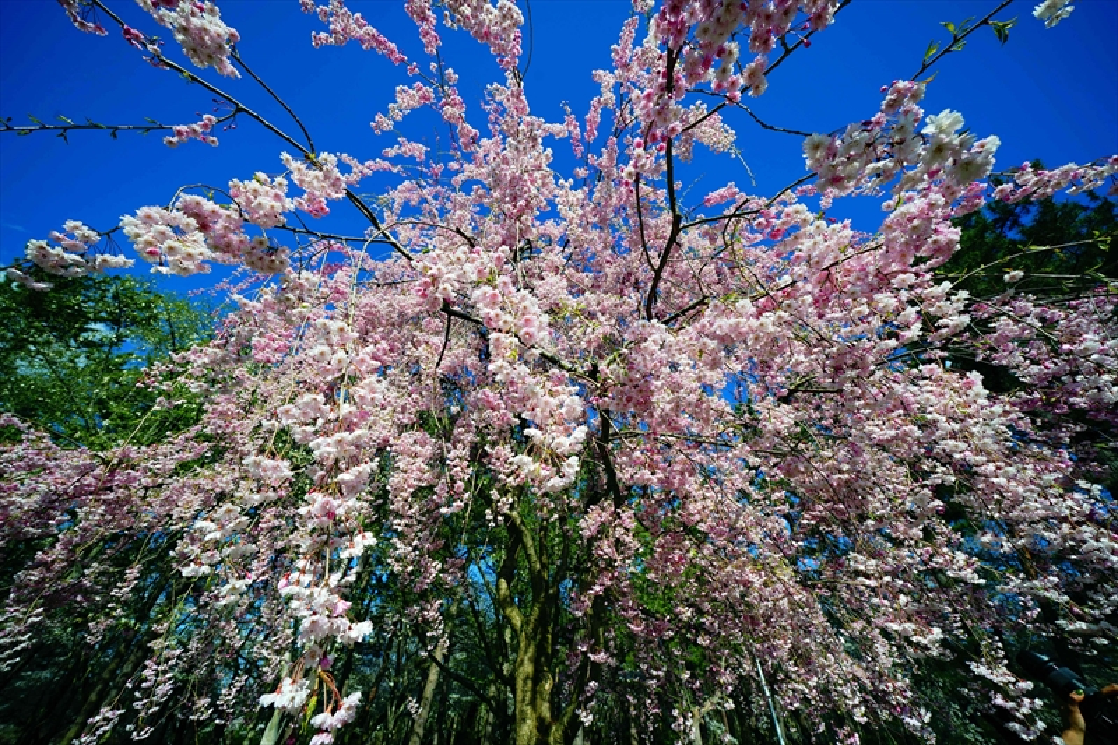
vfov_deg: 90.0
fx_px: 373
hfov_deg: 112.6
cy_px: 372
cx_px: 559
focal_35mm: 12
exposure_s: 1/200
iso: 50
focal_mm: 12
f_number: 8
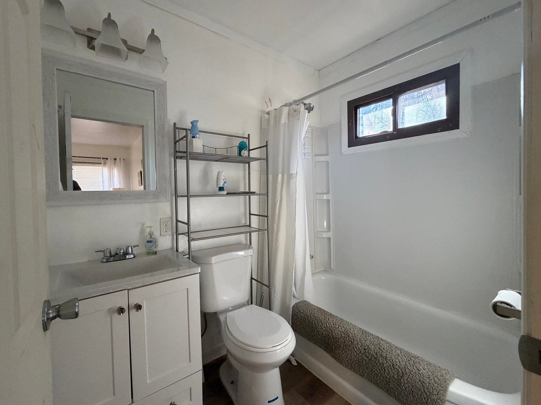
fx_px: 234
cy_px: 197
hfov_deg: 98.1
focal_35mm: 15
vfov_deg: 81.7
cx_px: 259
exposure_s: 1/60
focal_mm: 2.22
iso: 320
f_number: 2.2
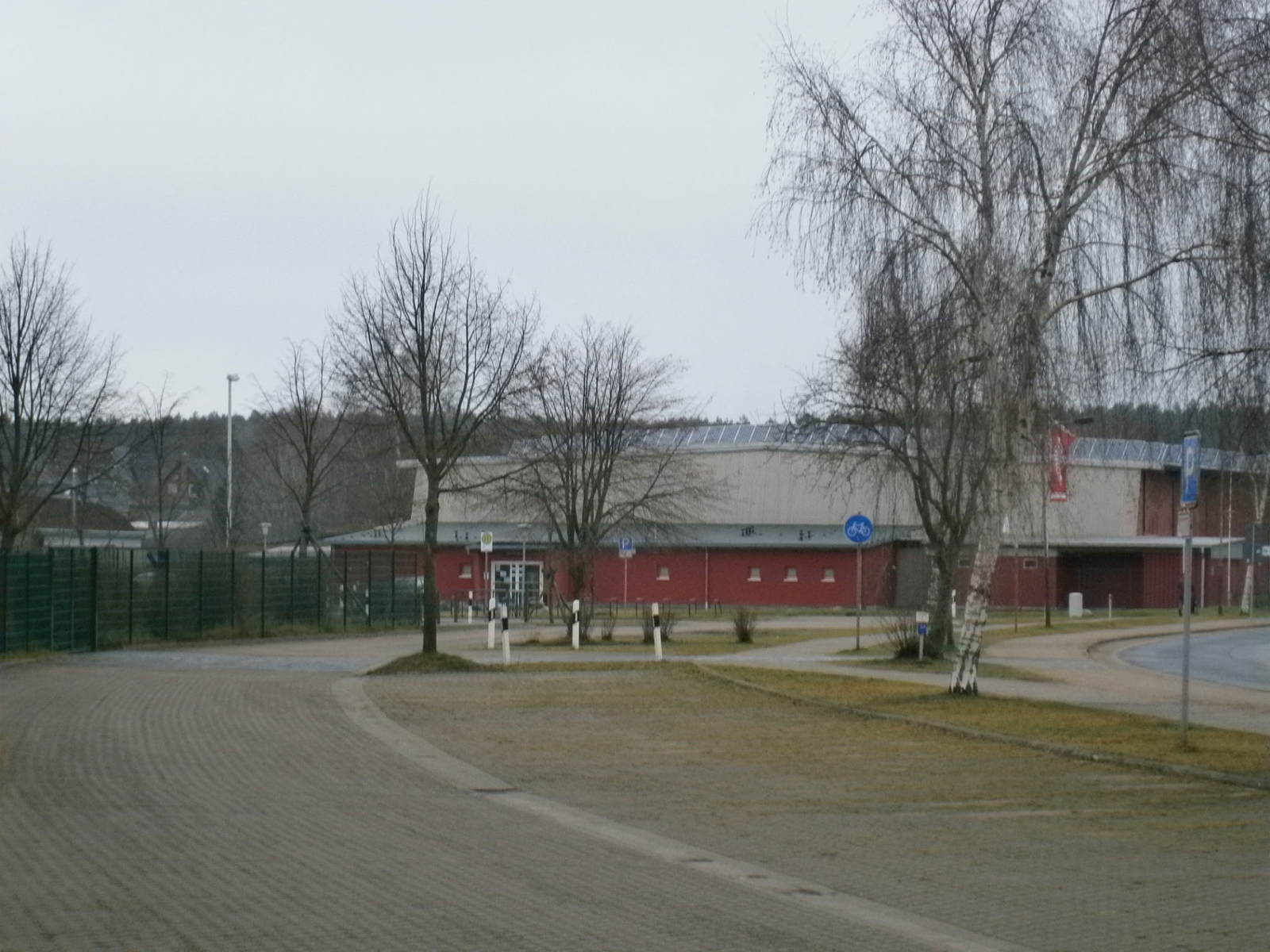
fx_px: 4072
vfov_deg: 13.3
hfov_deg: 17.7
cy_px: 476
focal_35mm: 111
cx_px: 635
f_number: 5.8
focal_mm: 19.6
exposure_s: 1/60
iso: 125
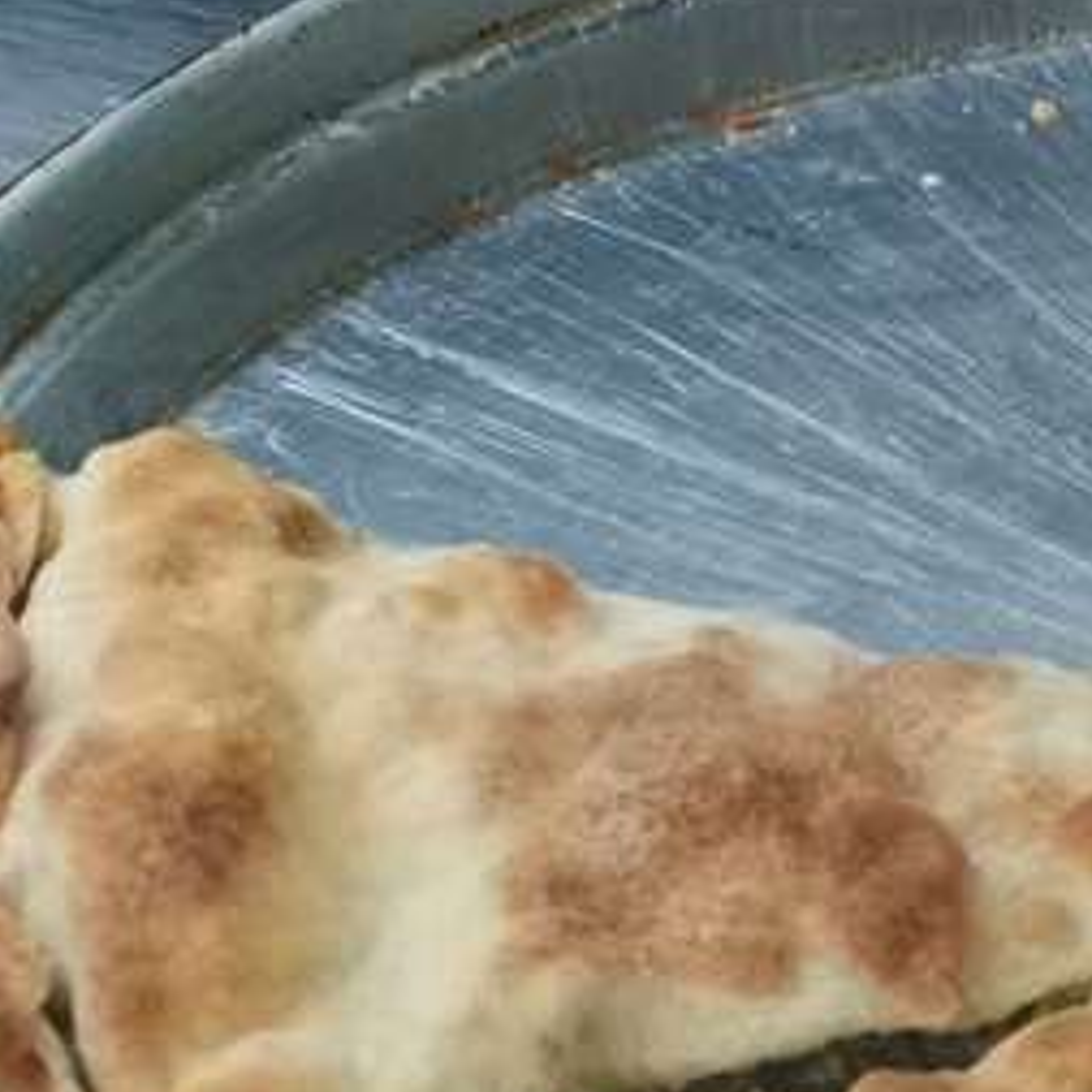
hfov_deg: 15.6
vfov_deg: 15.3
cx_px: 617
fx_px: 3997
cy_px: 26
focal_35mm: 112
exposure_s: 1/100
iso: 200
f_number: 1.8
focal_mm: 4.75
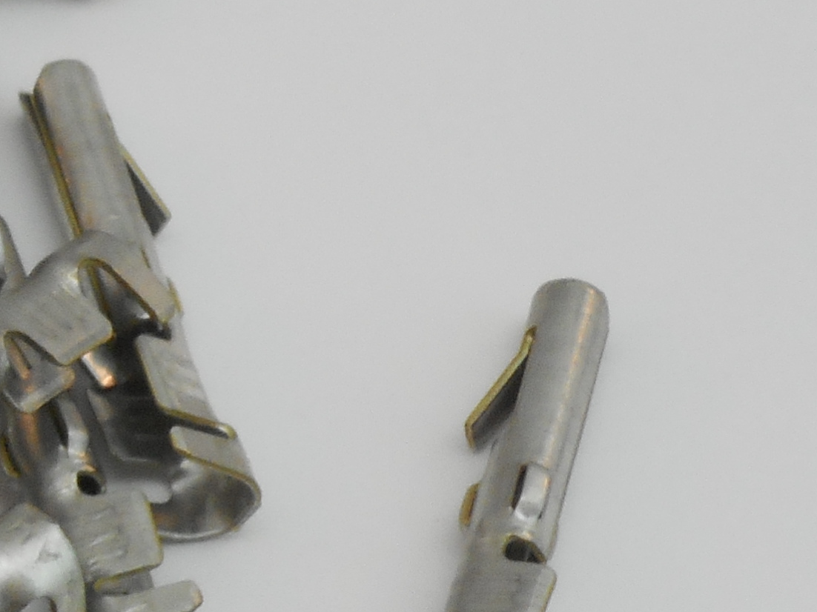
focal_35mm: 477
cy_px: 607
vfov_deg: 3.1
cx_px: -943
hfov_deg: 4.1
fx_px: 11256
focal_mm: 18.2
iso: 160
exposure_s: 1/60
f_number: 5.8
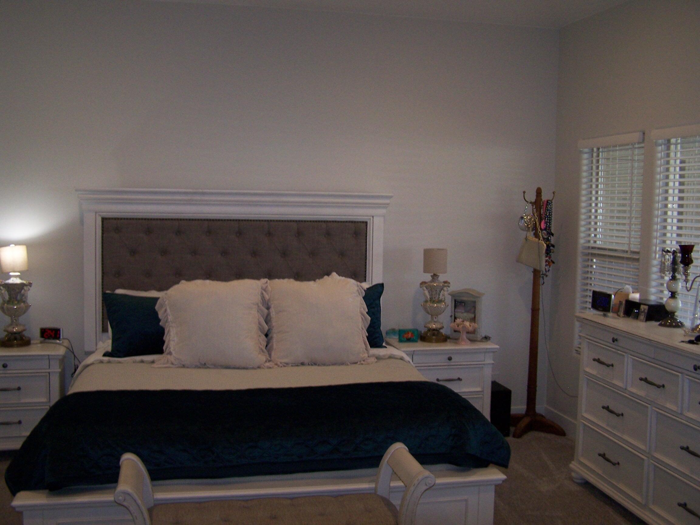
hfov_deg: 49.0
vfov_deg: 37.7
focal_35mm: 38
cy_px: 262
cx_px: 350
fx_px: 768
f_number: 2.8
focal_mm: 6.3
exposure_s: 1/60
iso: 140
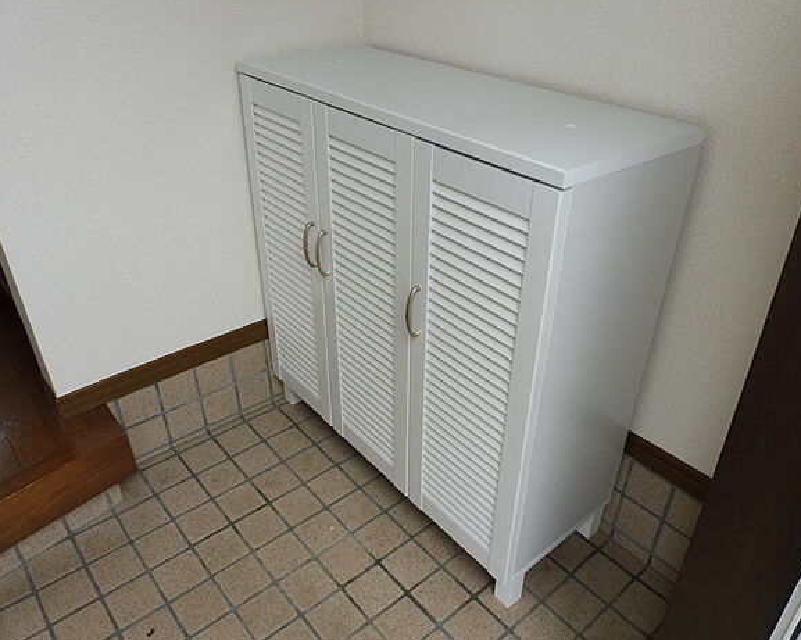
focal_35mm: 26
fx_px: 616
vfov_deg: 54.9
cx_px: 421
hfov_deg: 66.0
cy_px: 315
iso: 100
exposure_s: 1/25
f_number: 5.6
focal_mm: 4.3
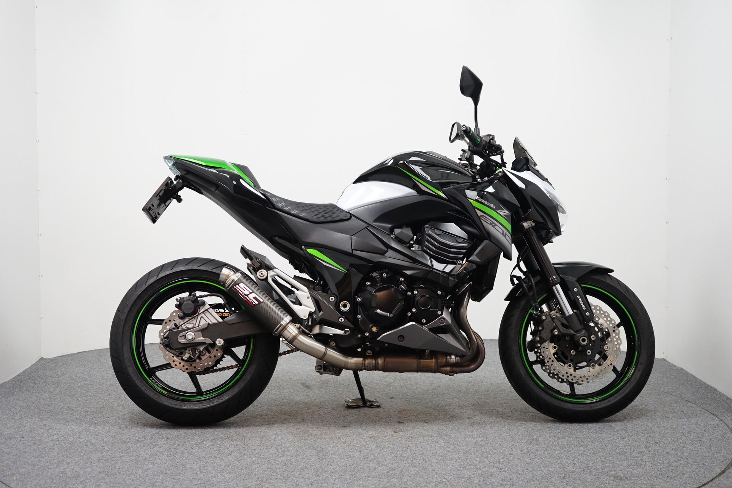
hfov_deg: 38.2
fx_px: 1057
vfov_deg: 26.0
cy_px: 244
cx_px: 366
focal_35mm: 52
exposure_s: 1/60
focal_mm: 52
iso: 1000
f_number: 4.5
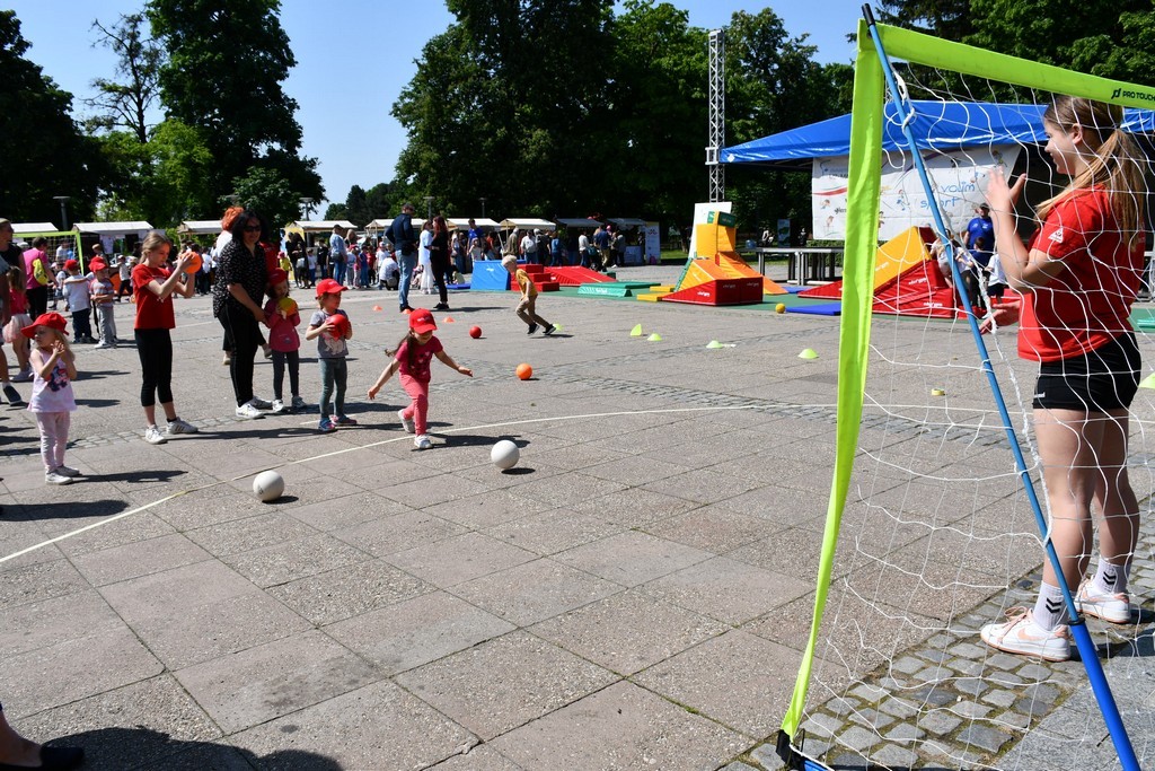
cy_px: 386
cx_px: 578
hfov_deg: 67.4
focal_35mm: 27
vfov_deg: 47.9
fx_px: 866
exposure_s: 1/320
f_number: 9
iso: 100
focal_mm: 18
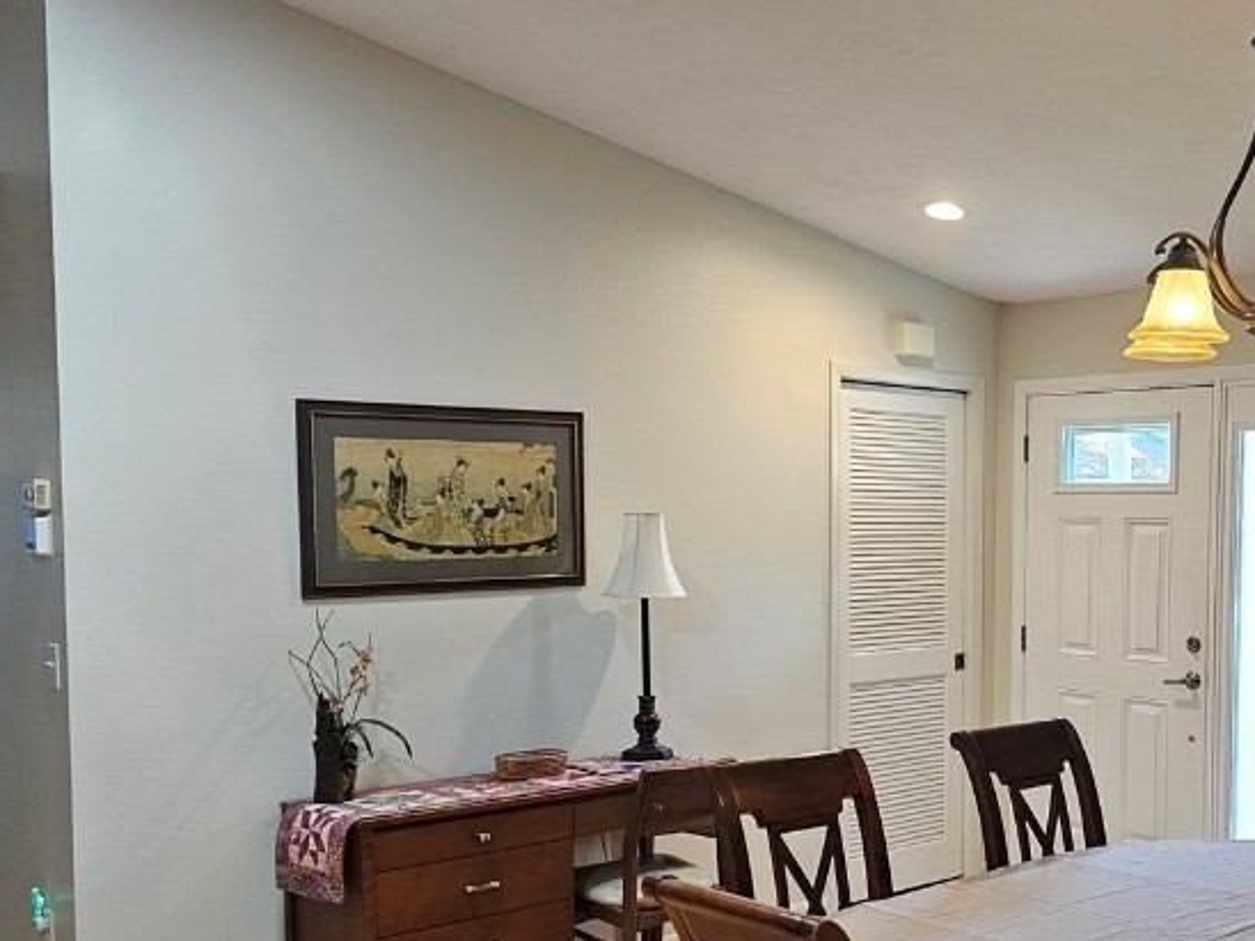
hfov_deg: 42.3
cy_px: 604
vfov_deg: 33.4
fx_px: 1559
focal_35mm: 43
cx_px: 966
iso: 400
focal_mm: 6.3
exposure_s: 1/120
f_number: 1.7
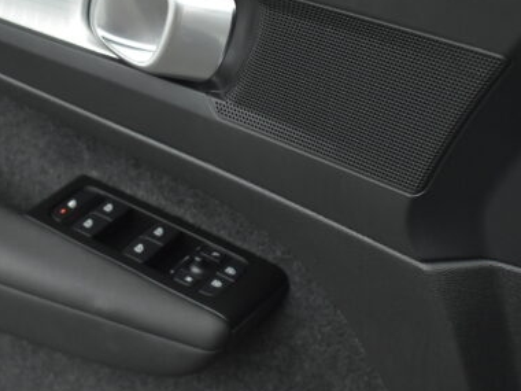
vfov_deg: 21.0
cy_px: 168
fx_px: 1054
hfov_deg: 27.8
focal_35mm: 70
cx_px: 237
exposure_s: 1/100
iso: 1600
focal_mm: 24
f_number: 3.8
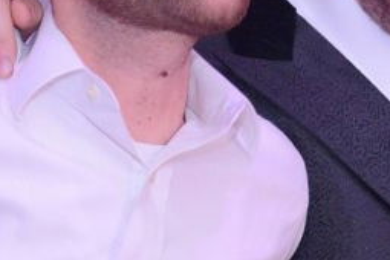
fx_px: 3044
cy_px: -11
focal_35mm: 281
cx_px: 231
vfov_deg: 4.9
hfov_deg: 7.3
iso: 3200
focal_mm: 70
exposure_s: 1/100
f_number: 5
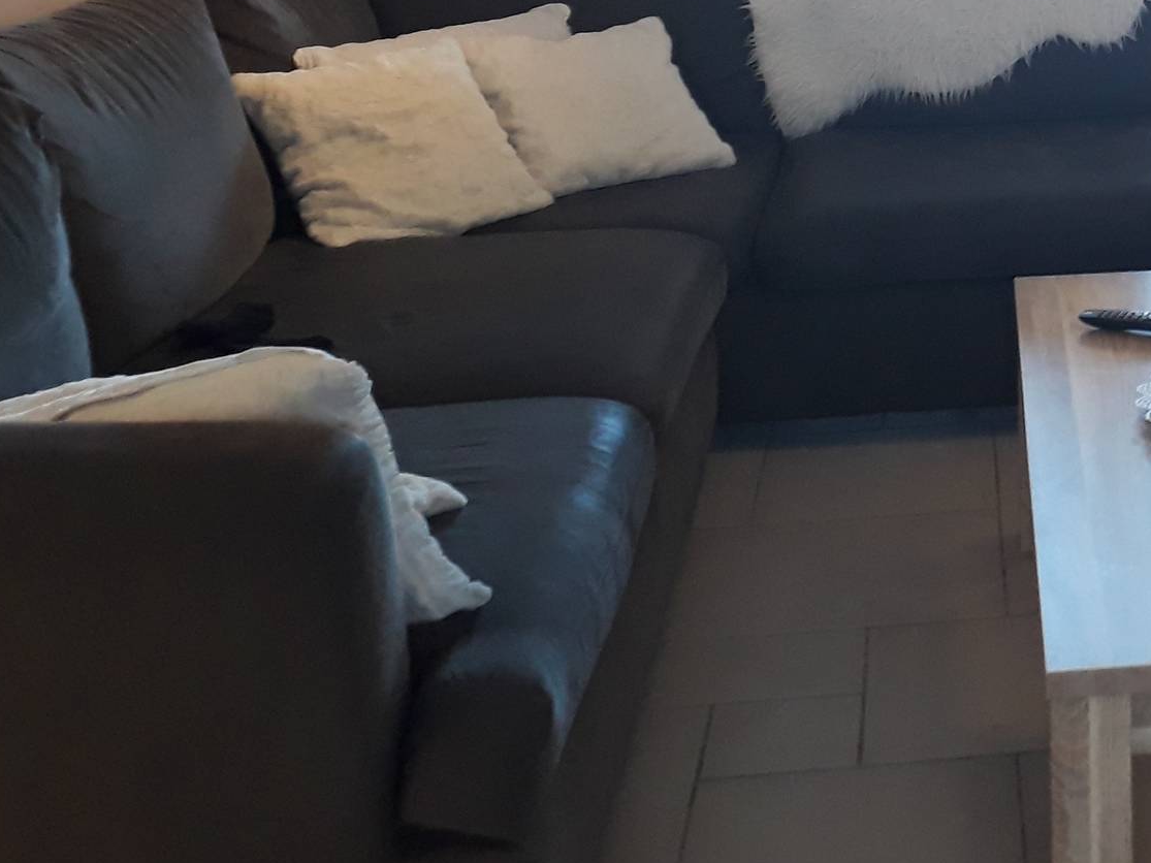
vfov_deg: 22.7
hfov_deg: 28.2
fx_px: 2061
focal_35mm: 62
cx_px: 1293
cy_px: 0
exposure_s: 1/33
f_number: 1.9
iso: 160
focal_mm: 3.6
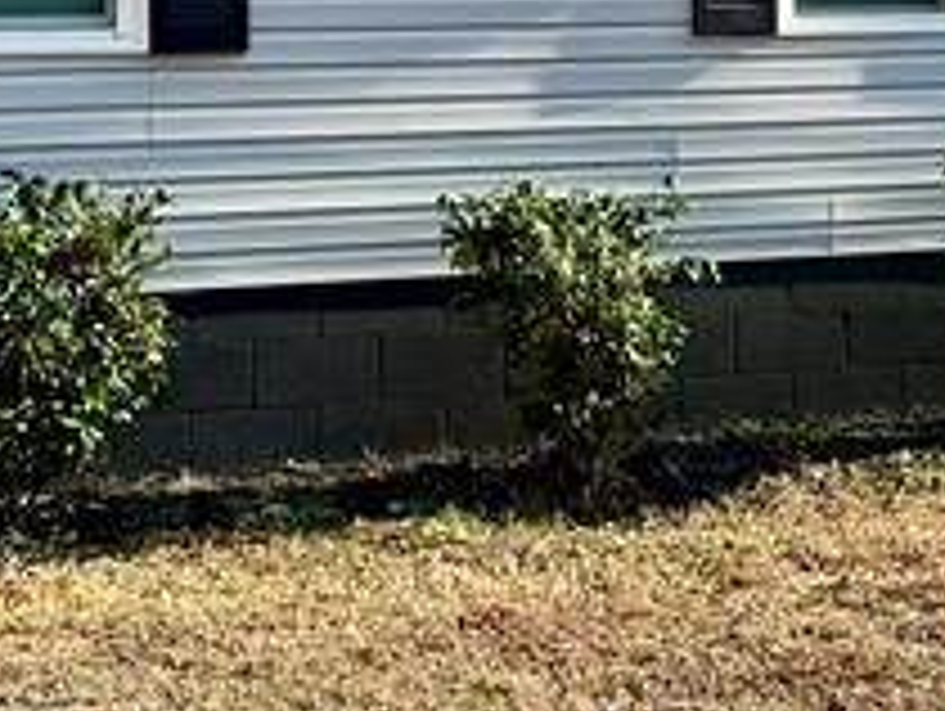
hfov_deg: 16.7
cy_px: -94
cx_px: 792
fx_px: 3198
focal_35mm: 117
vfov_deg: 12.4
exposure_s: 1/1524
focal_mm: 6.76
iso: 80
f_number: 1.78
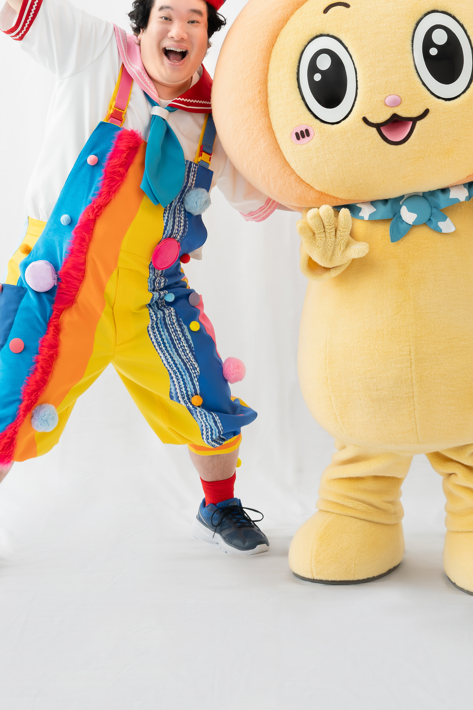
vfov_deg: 31.6
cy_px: 221
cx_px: 251
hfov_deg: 21.6
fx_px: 1242
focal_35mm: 63
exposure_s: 1/125
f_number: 8
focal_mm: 39
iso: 200
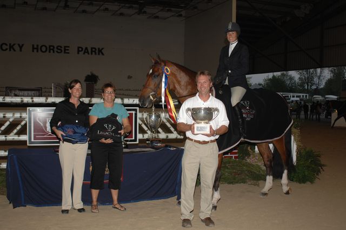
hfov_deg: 42.4
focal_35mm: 46
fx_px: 446
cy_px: 115
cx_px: 173
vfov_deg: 28.9
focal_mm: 31
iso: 200
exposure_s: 1/125
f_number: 3.5
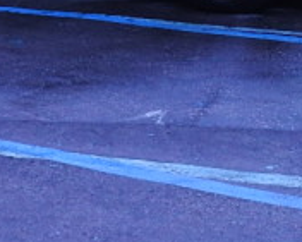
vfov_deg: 6.0
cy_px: 336
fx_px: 2280
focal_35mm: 255
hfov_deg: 7.6
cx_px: 201
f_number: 4
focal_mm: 8.1
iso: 100
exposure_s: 1/30
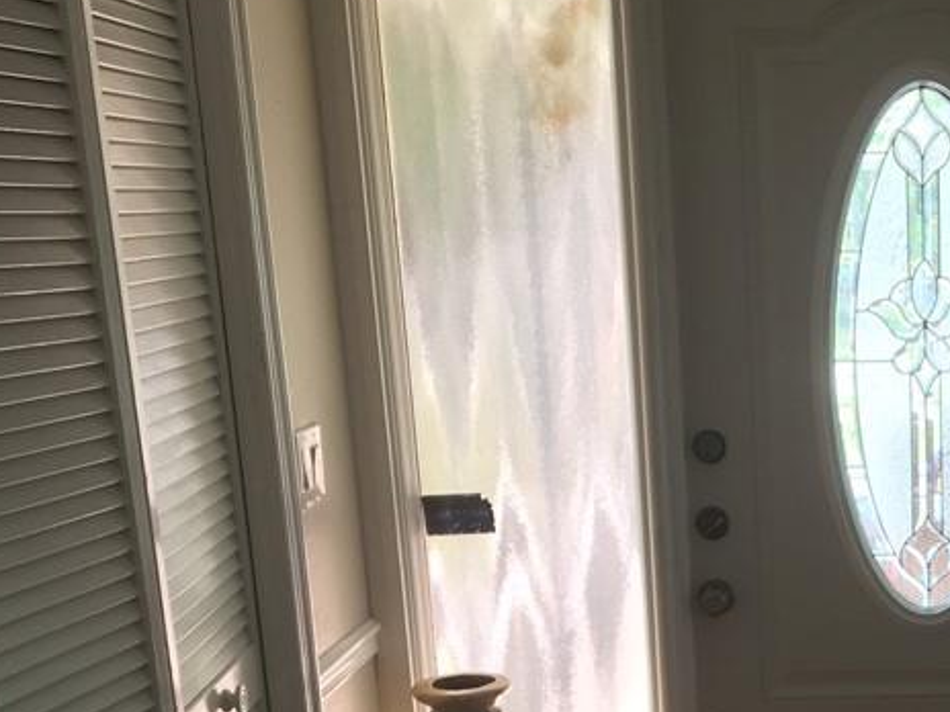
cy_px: 689
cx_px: 872
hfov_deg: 28.9
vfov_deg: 22.2
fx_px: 1756
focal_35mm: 64
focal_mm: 4.15
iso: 25
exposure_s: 1/30
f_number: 2.2
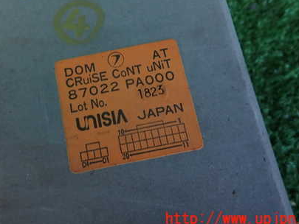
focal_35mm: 37
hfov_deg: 49.6
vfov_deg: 37.9
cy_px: 63
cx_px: 111
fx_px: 320
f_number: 2
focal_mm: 4.5
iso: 200
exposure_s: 1/60
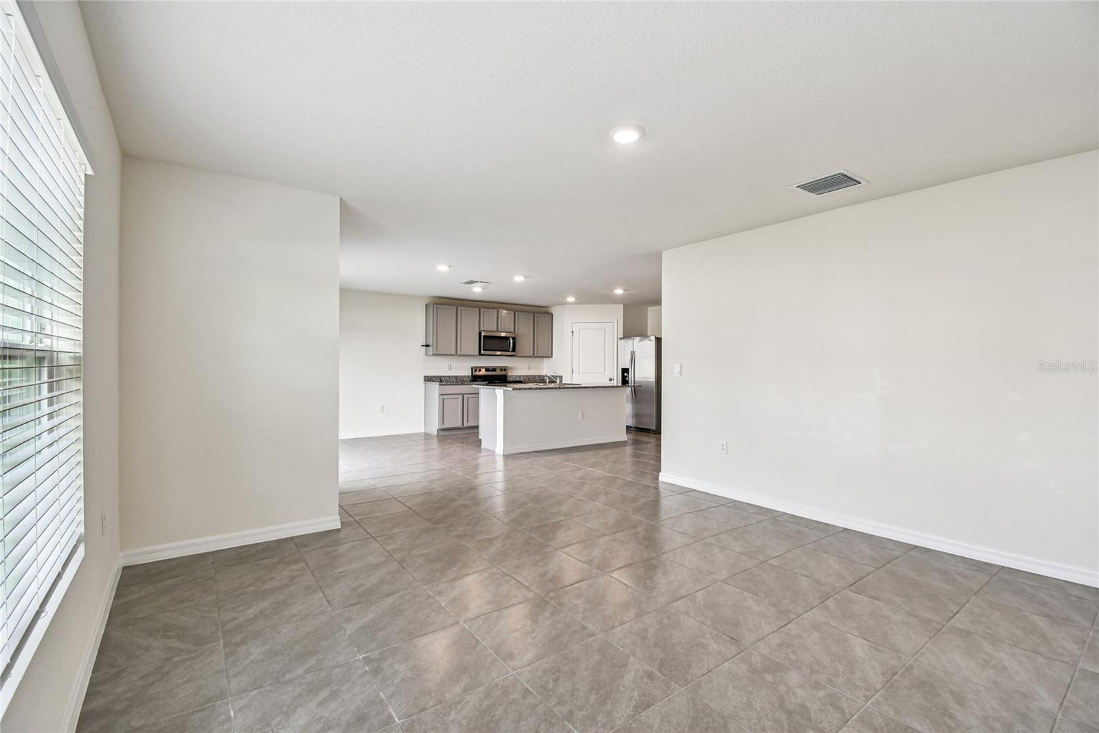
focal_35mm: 15
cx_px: 550
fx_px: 458
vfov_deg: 77.3
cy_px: 366
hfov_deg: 100.4
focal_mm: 10
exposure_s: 1/15
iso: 100
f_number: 7.1
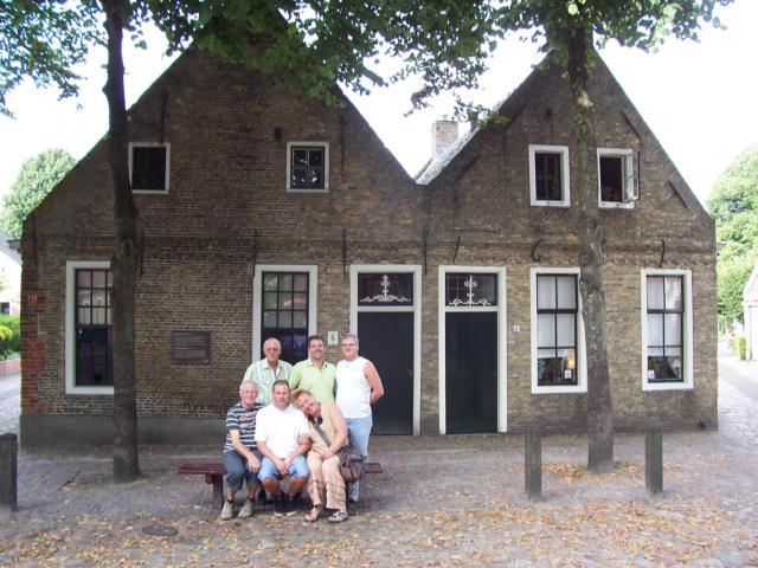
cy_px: 284
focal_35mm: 34
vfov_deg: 41.8
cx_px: 379
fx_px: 745
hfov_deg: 54.0
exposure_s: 1/90
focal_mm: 5.6
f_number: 2.7
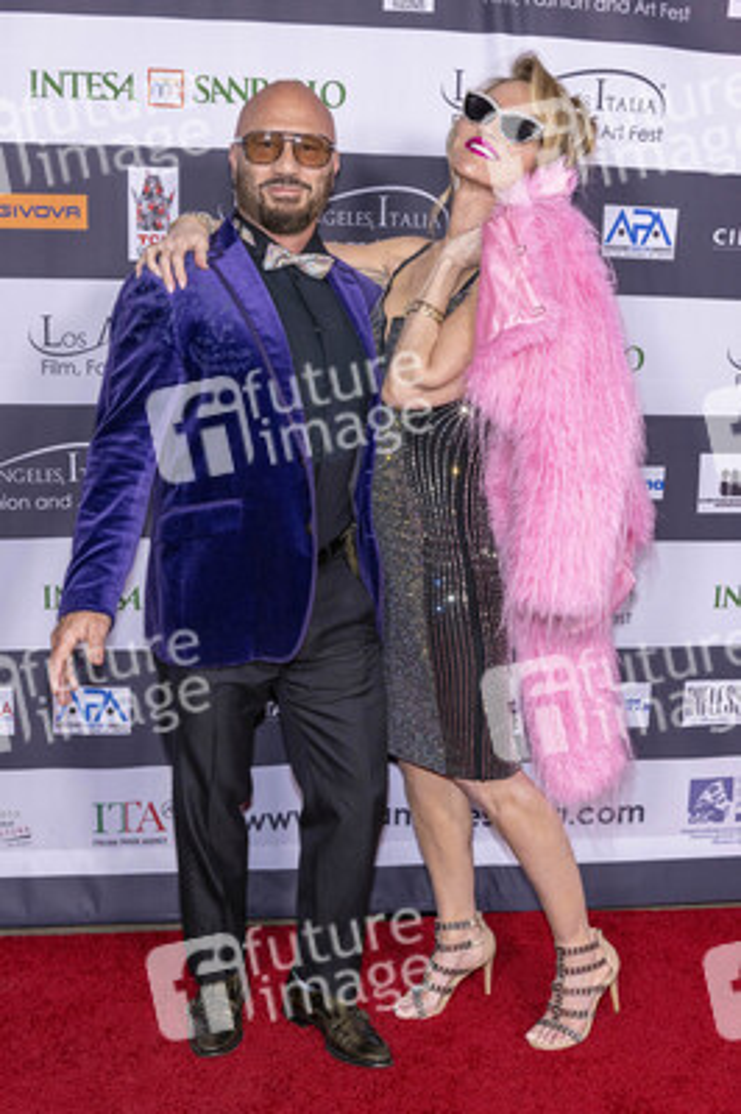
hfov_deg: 35.9
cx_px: 370
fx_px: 1144
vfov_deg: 51.9
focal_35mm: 37
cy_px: 557
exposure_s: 1/200
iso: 800
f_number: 5.6
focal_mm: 37
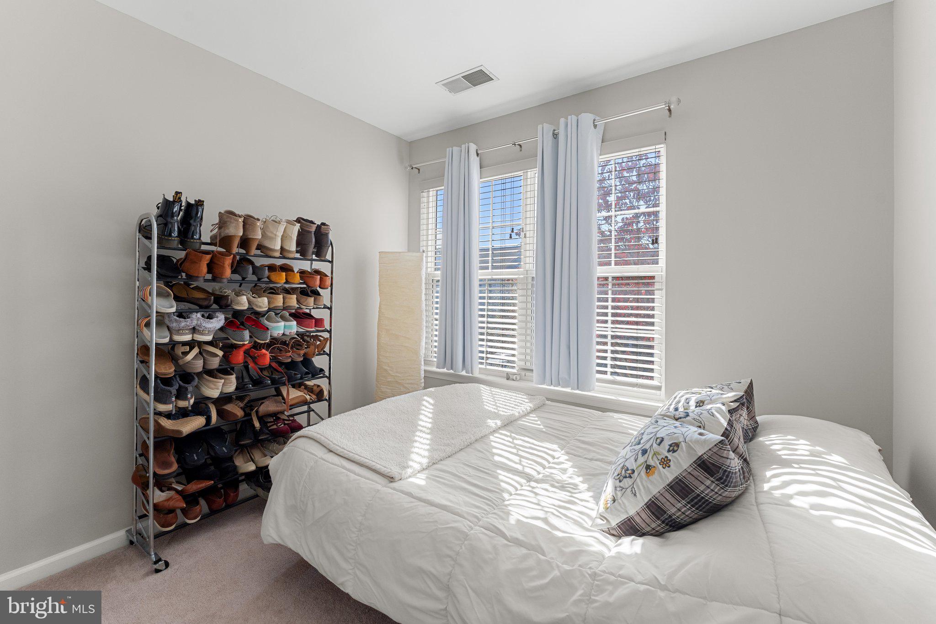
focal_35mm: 15
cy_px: 312
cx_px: 468
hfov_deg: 100.8
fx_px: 387
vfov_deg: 77.7
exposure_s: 1/60
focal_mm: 14.9
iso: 500
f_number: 8
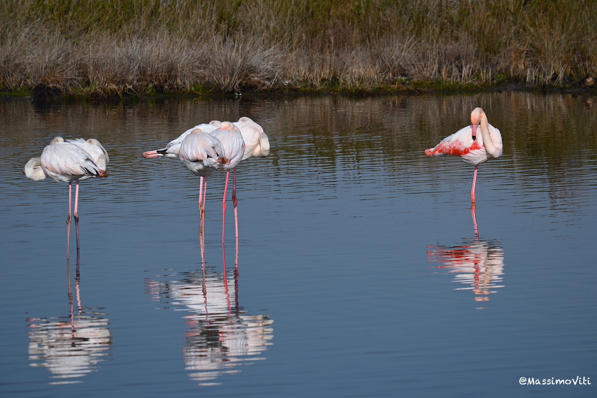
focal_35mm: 375
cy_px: 199
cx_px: 298
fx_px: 6218
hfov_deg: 5.5
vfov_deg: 3.7
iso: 125
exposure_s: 1/800
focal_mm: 250
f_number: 9
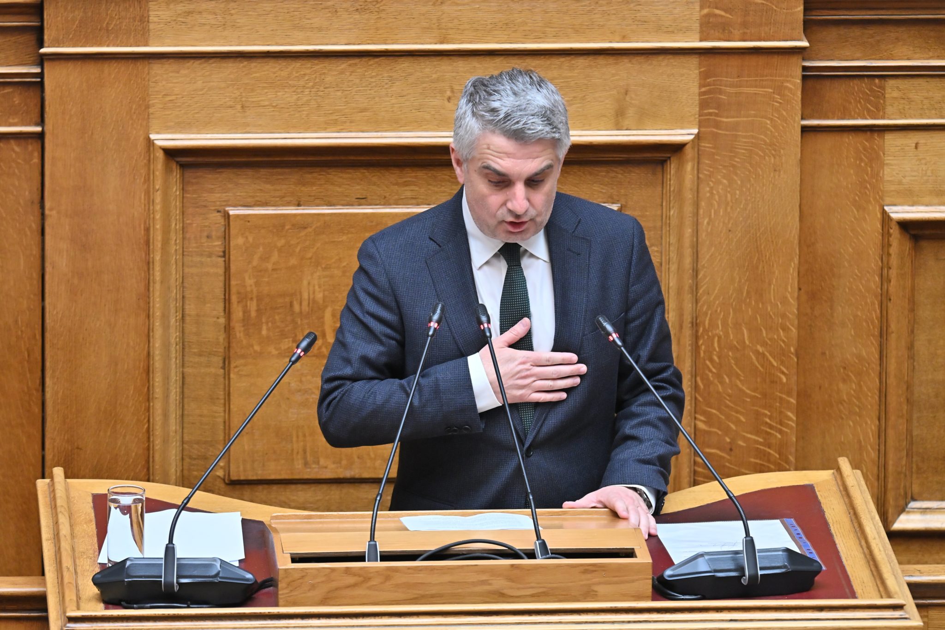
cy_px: 315
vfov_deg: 3.8
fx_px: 9449
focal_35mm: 360
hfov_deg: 5.7
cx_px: 472
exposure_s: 1/250
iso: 2500
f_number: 6
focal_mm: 360
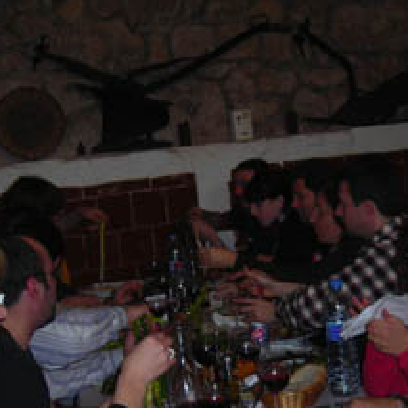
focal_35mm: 85
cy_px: 321
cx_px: 239
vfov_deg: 20.2
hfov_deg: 20.4
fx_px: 1133
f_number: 3.3
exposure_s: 1/60.1
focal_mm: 6.8
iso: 71
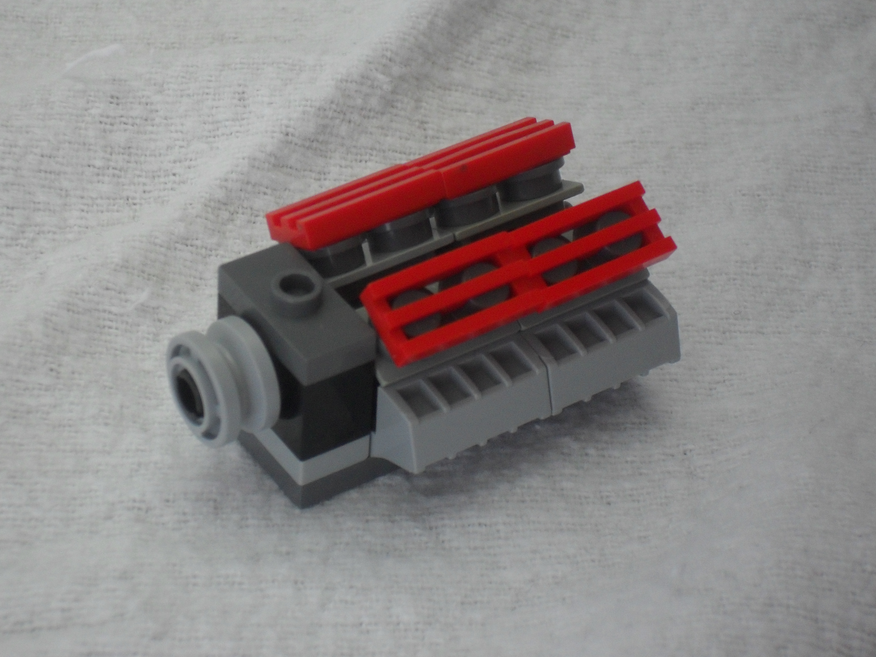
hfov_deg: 16.8
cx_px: 415
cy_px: 295
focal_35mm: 117
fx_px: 2961
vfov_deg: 12.7
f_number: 5.8
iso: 200
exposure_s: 1
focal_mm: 18.9
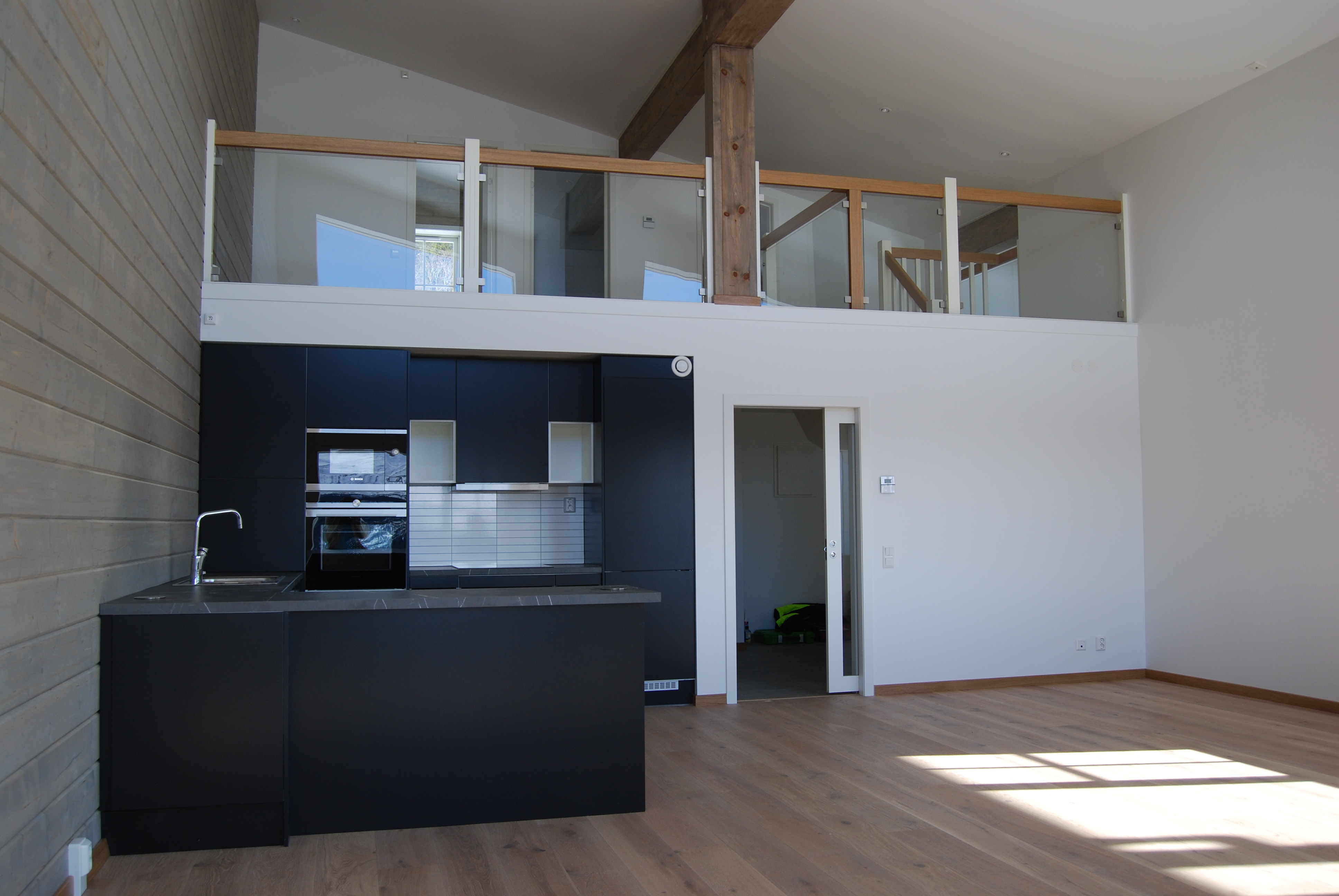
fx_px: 1117
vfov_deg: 43.7
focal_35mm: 30
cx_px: 670
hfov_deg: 61.9
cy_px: 448
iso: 160
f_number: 5.6
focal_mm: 20
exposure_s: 1/125
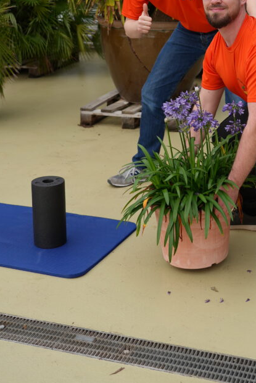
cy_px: 90
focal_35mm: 61
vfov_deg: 32.2
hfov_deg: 22.0
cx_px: 208
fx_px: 650
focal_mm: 37
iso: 100
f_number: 4
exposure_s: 1/160
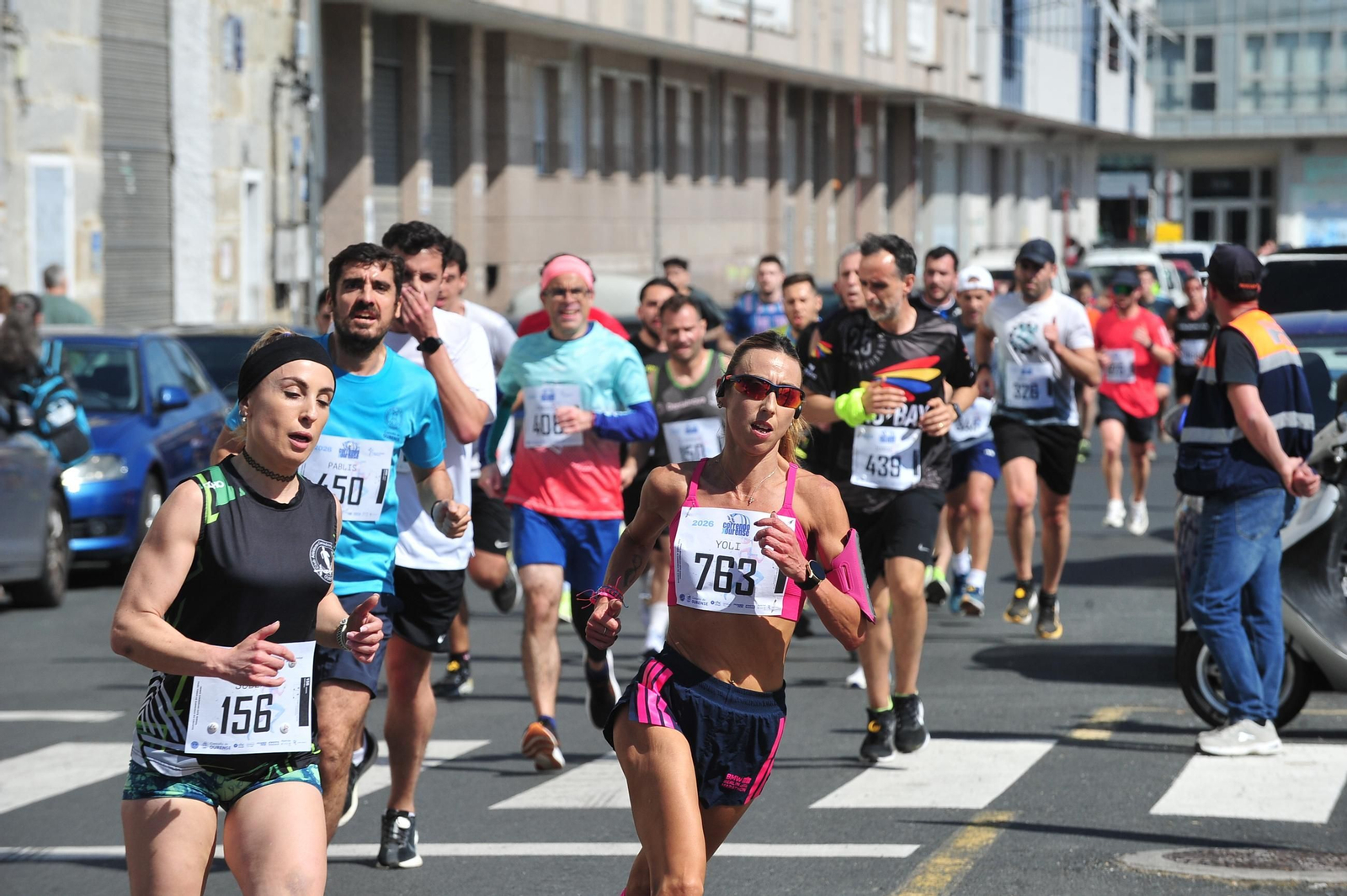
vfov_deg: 6.9
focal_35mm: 200
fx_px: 7479
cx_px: 674
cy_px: 448
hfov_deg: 10.3
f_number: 10
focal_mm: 200
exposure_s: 1/1000
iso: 500
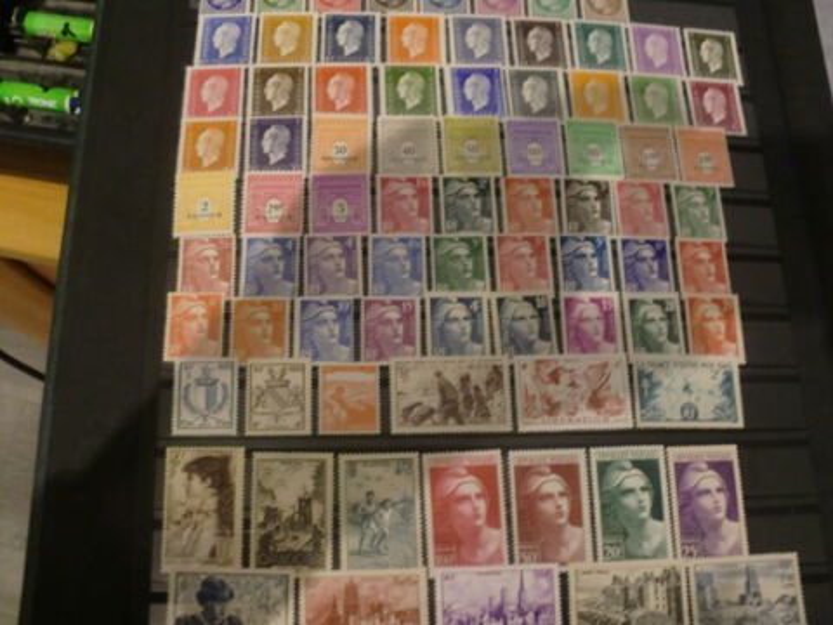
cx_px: 416
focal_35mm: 35
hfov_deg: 52.6
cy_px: 312
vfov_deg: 40.7
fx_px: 842
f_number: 3.1
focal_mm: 6.3
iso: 400
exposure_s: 1/8
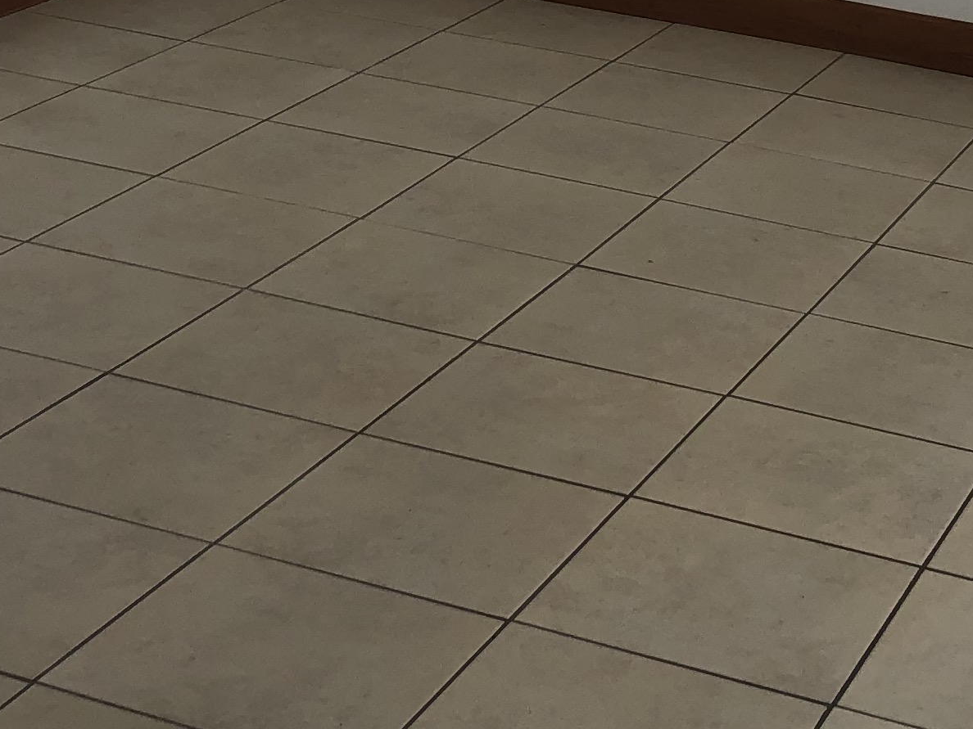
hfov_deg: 20.6
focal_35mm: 95
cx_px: 570
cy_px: -83
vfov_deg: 15.1
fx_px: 2670
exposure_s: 1/269
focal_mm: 4
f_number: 1.8
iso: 20
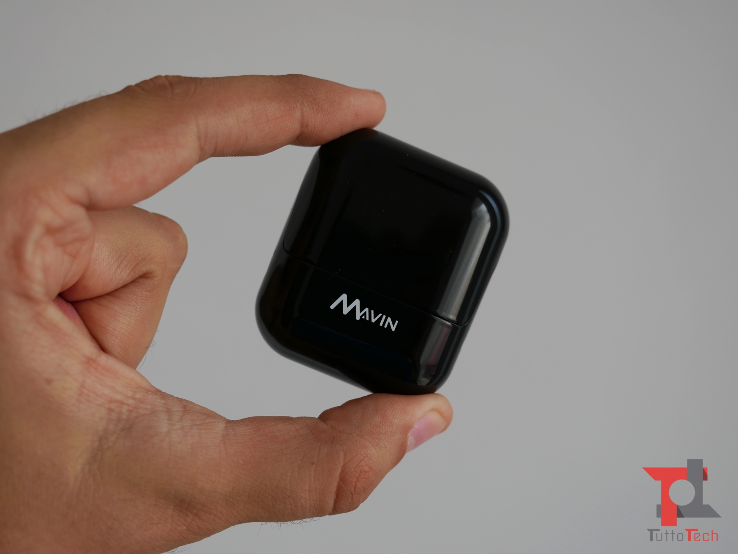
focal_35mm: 40
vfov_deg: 36.0
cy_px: 277
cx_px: 369
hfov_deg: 46.8
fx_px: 853
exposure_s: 1/160
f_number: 3.2
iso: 200
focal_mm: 20
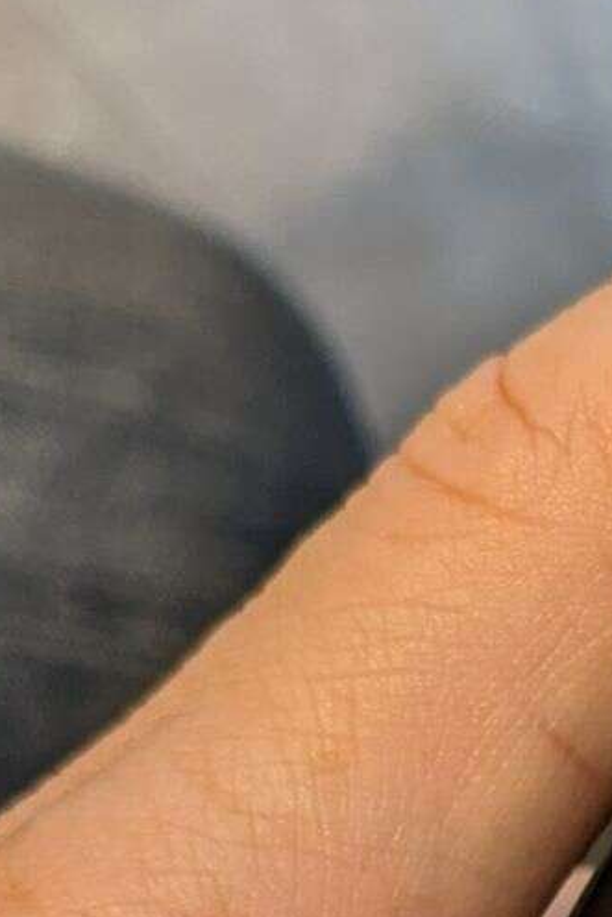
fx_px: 2956
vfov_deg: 16.2
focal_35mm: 116
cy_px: 1340
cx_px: 1043
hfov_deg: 11.1
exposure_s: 1/23.8
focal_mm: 4.38
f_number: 1.73
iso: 96
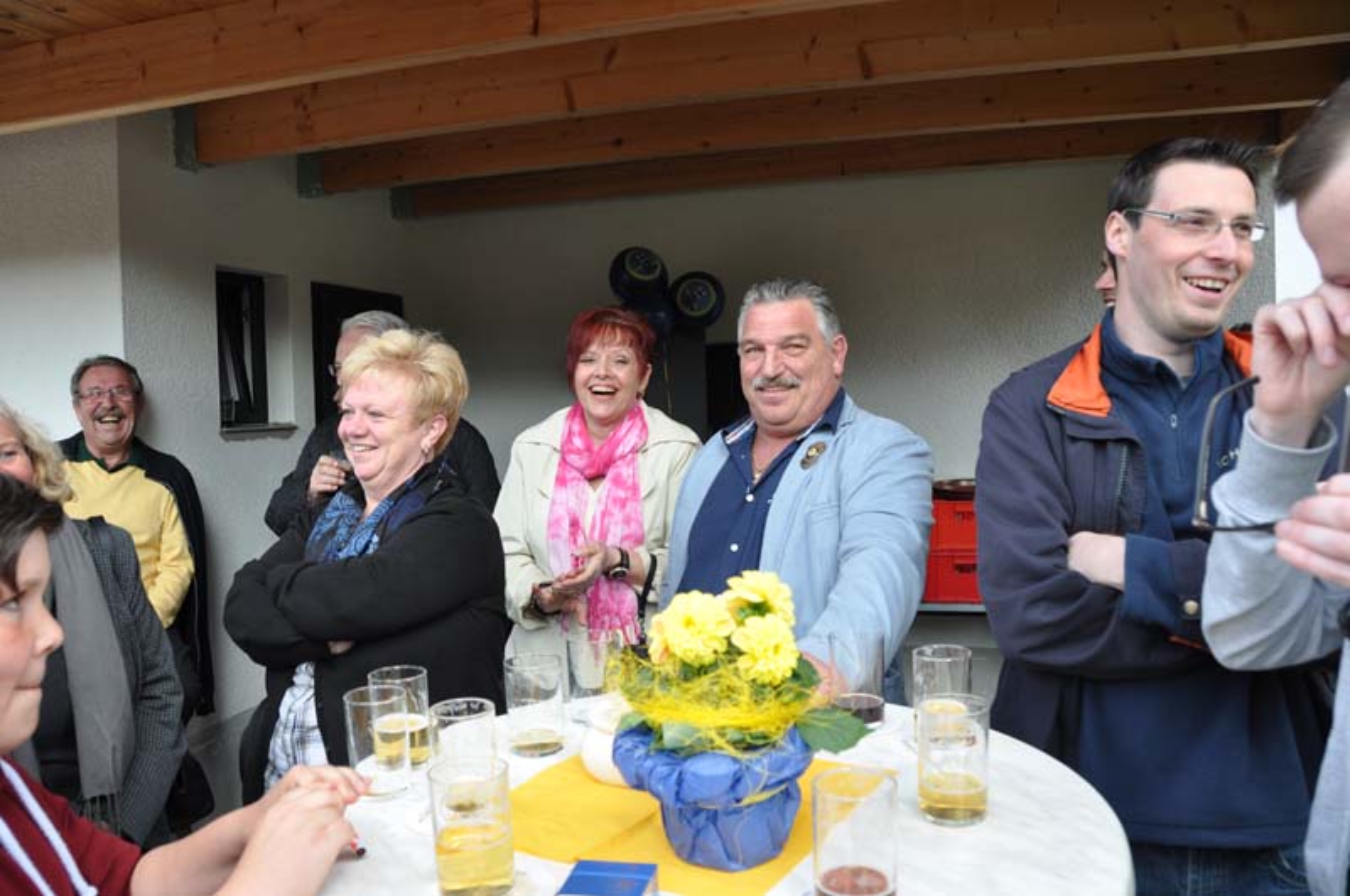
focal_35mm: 27
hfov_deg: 67.5
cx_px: 675
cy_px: 448
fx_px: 1011
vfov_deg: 47.8
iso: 400
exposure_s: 1/100
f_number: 5
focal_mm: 18
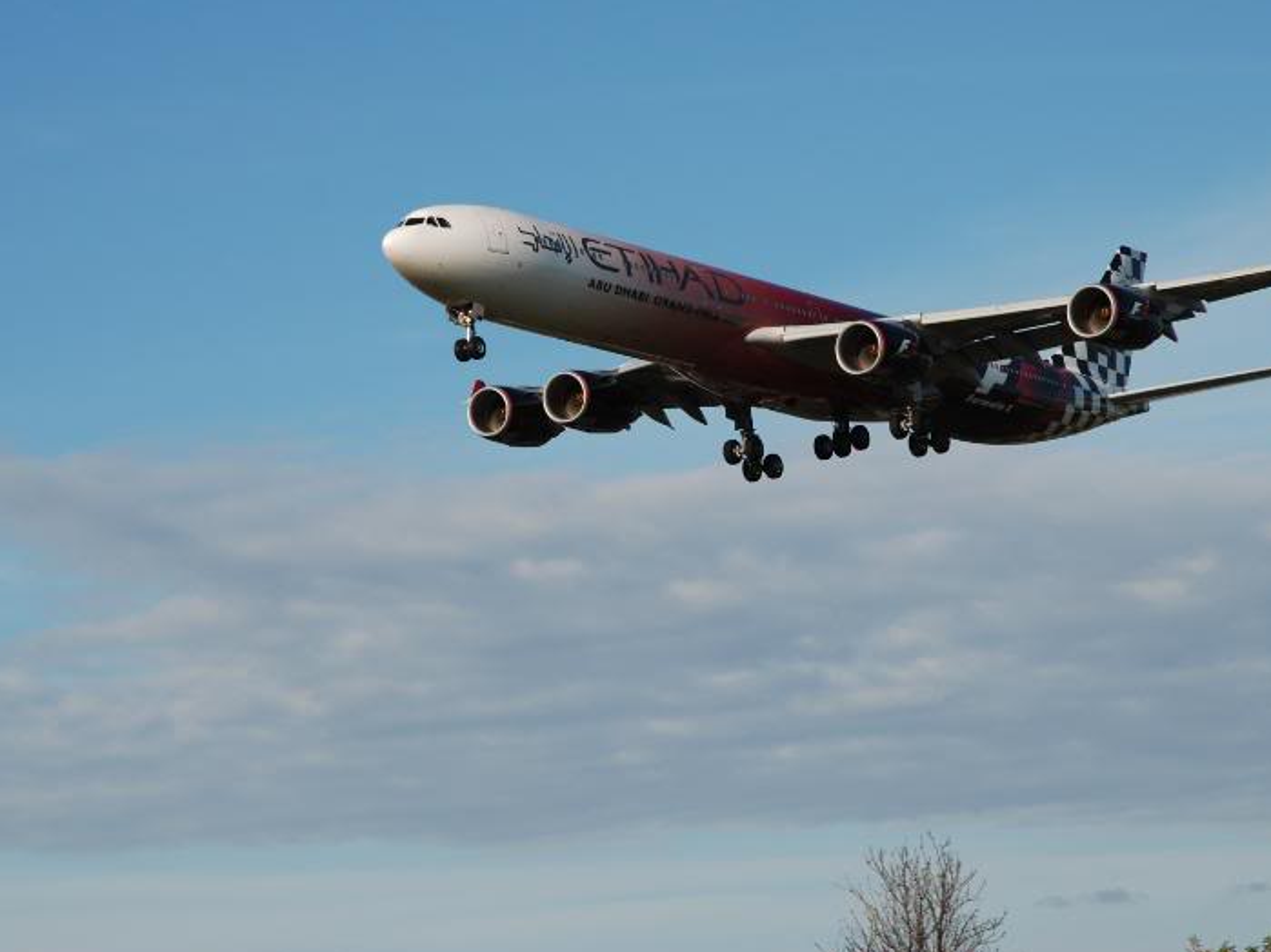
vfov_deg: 10.0
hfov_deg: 13.3
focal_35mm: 148
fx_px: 5433
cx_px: 625
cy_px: 350
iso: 100
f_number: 6.3
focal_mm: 70
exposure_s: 1/400
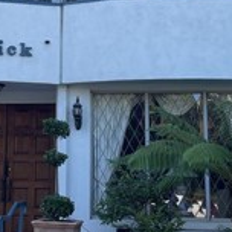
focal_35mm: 93
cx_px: 52
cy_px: 32
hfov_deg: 18.5
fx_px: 705
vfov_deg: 18.4
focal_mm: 5.1
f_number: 1.6
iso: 32
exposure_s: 1/518
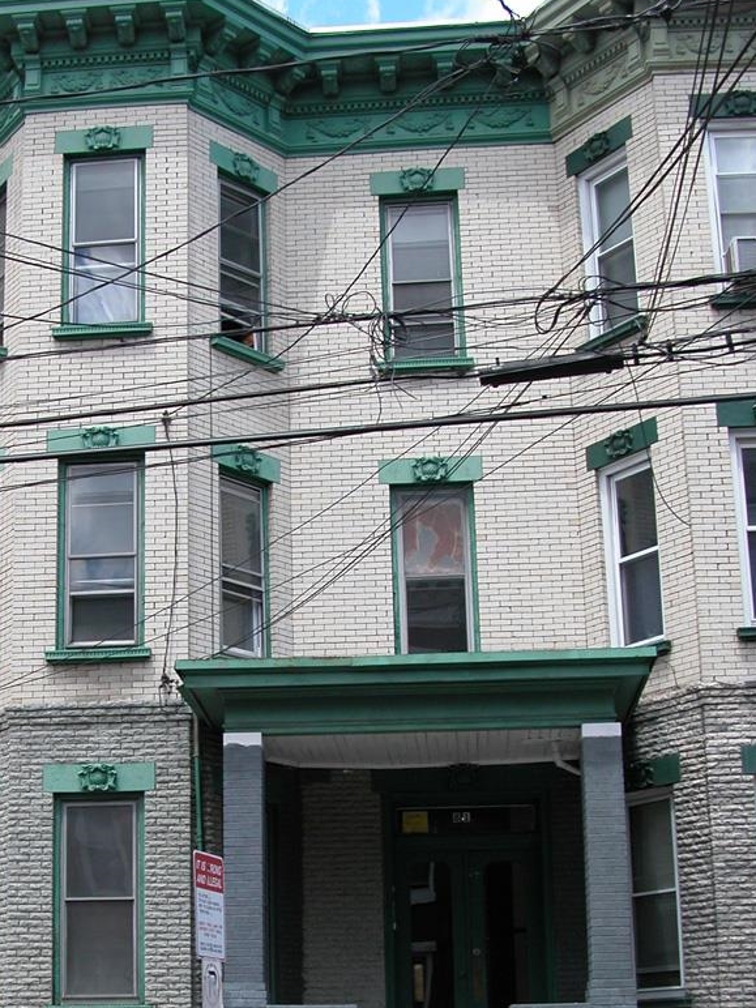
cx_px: 218
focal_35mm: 58
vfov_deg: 32.9
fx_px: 1689
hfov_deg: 25.0
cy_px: 697
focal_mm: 8.9
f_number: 2.8
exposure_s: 1/843
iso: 100
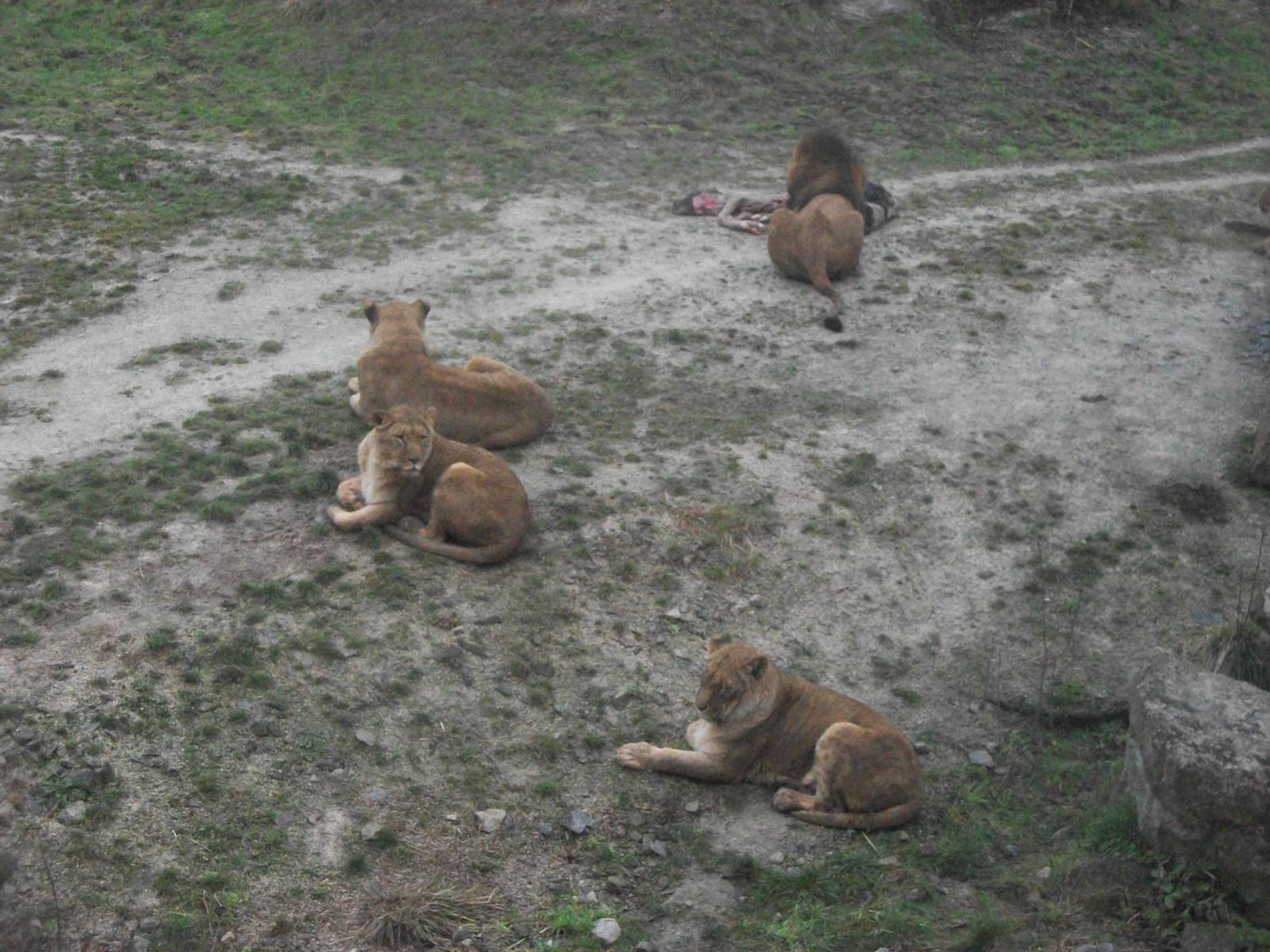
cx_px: 635
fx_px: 2275
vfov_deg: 23.7
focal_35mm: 62
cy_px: 476
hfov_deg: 31.2
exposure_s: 1/500
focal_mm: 11
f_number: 4.1
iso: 668
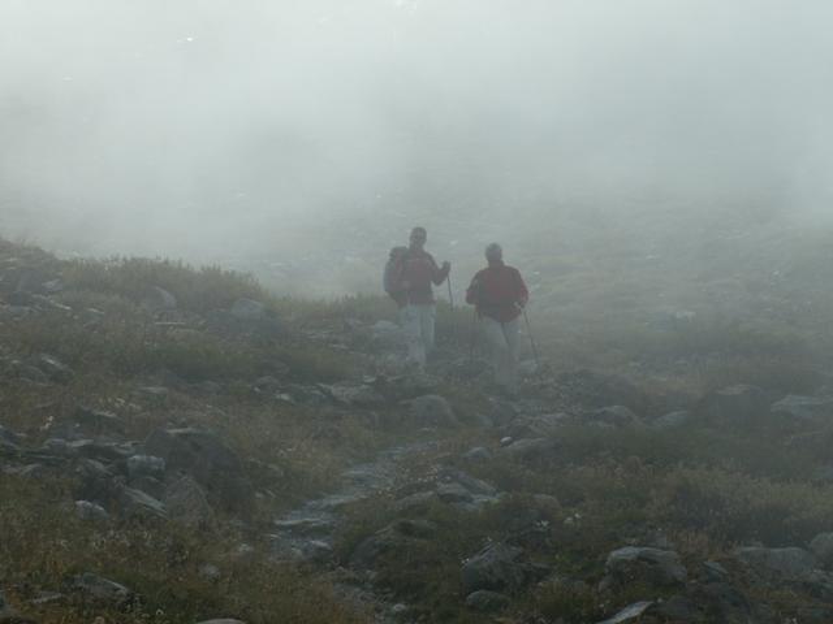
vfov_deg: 13.0
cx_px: 416
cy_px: 312
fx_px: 2743
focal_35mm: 114
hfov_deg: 17.3
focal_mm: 18.55
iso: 50
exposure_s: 1/400
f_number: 8
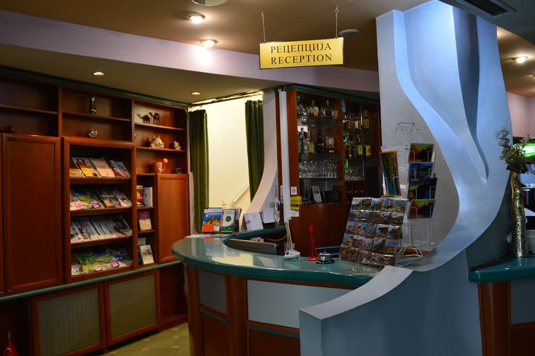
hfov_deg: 62.0
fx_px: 445
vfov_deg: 43.5
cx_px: 268
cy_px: 178
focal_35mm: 30
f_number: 6.3
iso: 720
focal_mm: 20
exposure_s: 1/15
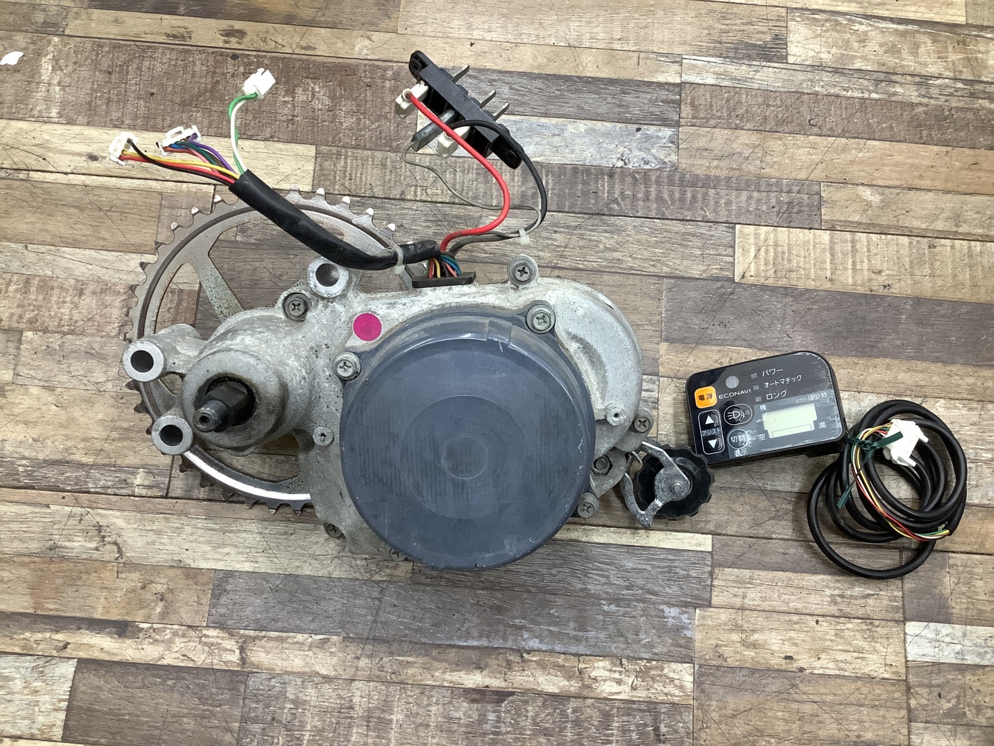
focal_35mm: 31
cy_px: 373
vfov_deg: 45.5
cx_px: 497
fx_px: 890
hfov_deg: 58.3
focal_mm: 3.3
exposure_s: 1/60
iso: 200
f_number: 2.4
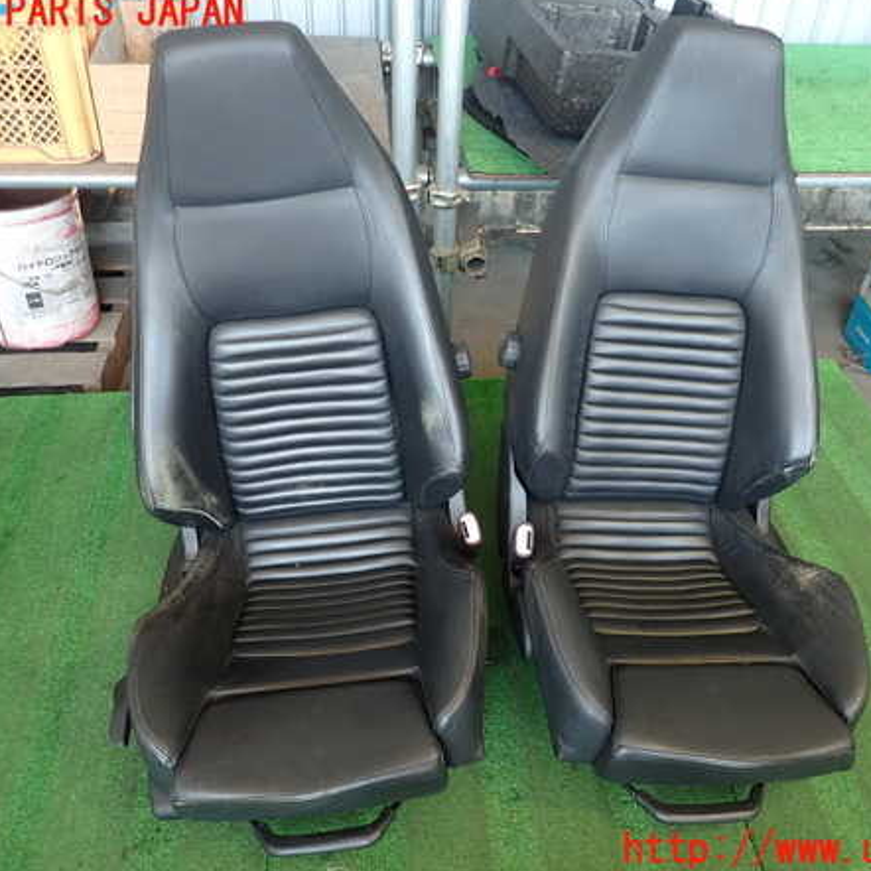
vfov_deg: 54.0
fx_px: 854
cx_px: 477
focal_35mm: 30
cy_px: 432
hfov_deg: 54.0
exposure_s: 1/50
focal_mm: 4.5
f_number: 2
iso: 200
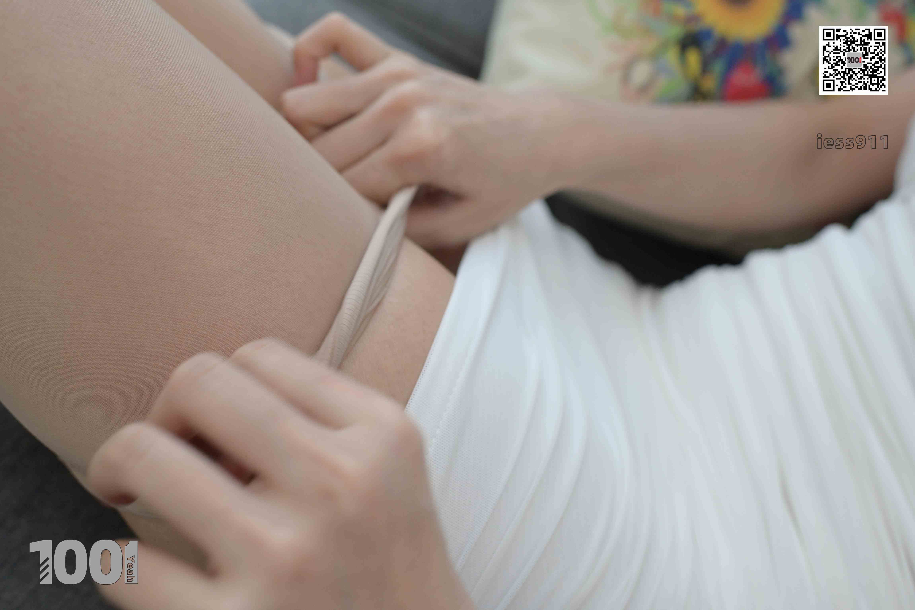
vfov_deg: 37.9
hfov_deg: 54.4
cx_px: 458
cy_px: 305
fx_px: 890
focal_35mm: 35
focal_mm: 35
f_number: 4.5
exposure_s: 1/200
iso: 1250
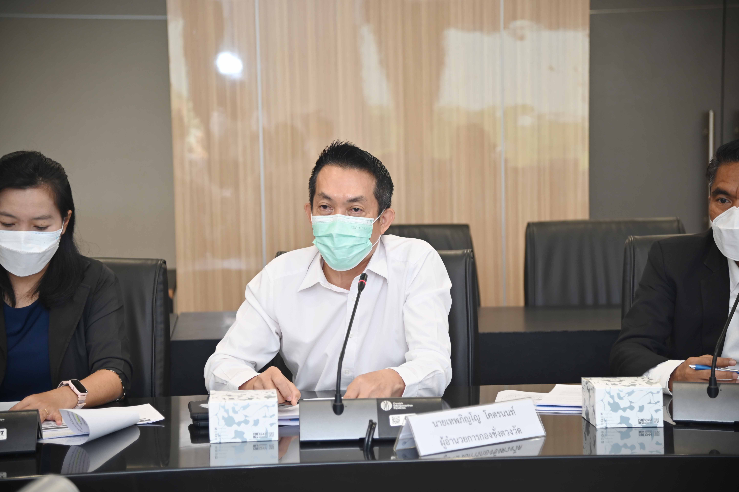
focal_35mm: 86
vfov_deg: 15.9
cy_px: 246
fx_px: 1764
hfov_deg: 23.7
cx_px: 370
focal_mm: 86
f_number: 4
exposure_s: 1/60
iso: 320
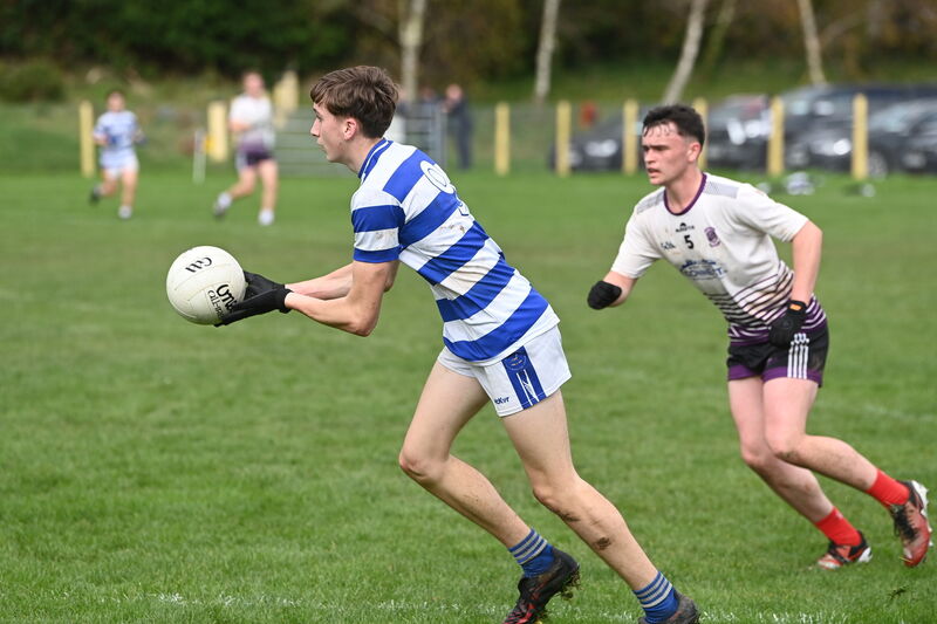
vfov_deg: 6.9
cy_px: 312
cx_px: 468
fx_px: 5204
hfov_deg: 10.3
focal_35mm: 200
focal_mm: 200
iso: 800
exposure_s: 1/2500
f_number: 4.5
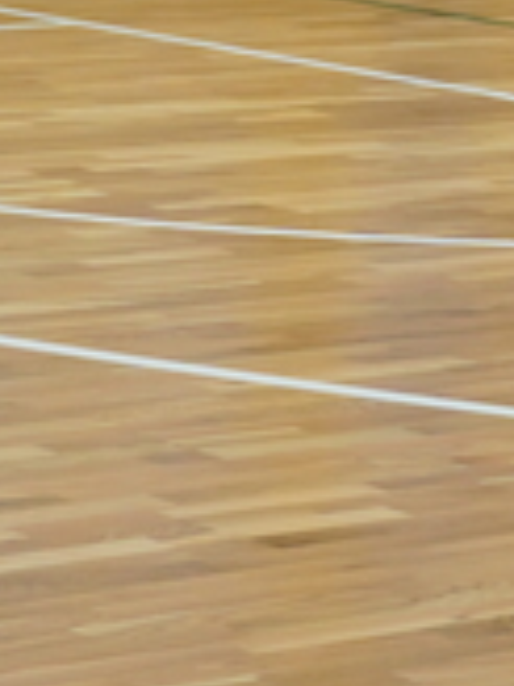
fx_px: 4692
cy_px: -218
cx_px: 938
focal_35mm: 237
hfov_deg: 6.1
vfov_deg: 8.2
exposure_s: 1/160
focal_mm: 33
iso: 1600
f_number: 4.5
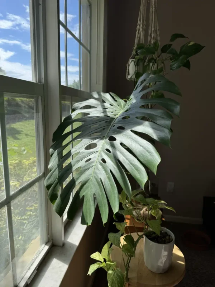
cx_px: 108
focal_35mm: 24
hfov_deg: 56.8
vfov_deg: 71.6
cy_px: 144
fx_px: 199
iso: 80
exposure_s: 1/1678
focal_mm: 6.76
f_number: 1.78
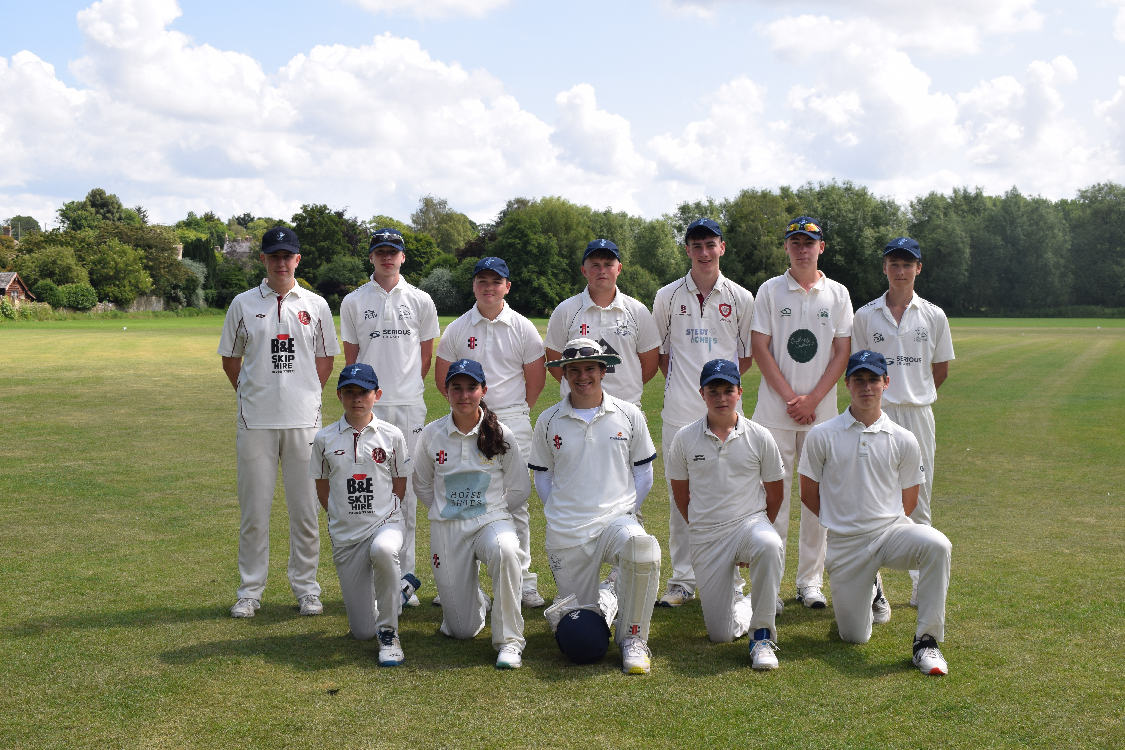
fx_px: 1406
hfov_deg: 43.6
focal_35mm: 45
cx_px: 562
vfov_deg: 29.9
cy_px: 375
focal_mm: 30
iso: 200
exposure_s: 1/320
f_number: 9
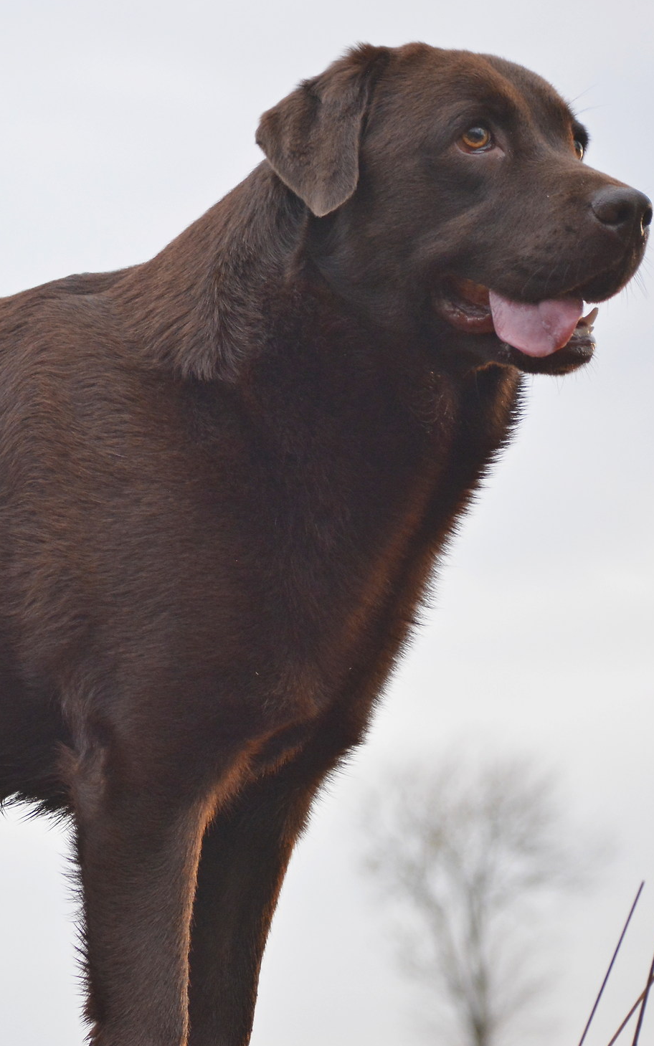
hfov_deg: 7.4
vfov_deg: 11.9
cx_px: -71
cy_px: 534
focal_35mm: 176
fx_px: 5019
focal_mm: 70
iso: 1600
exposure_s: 1/250
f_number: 4.5
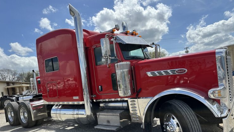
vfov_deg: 42.4
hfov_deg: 69.9
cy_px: 85
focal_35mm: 27
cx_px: 117
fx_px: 167
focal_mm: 6.86
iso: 80
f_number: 1.78
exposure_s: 1/5848
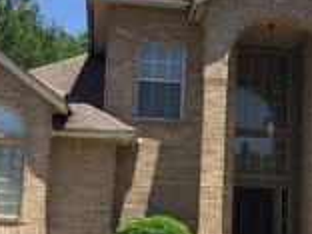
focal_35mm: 93
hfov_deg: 20.4
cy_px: 129
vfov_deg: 15.9
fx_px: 838
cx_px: 312
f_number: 2.2
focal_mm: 4.15
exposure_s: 1/1799
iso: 32
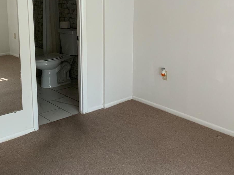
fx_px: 345
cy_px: 44
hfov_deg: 37.4
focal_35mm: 51
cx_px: 101
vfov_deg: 28.1
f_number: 1.8
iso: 125
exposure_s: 1/60
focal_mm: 3
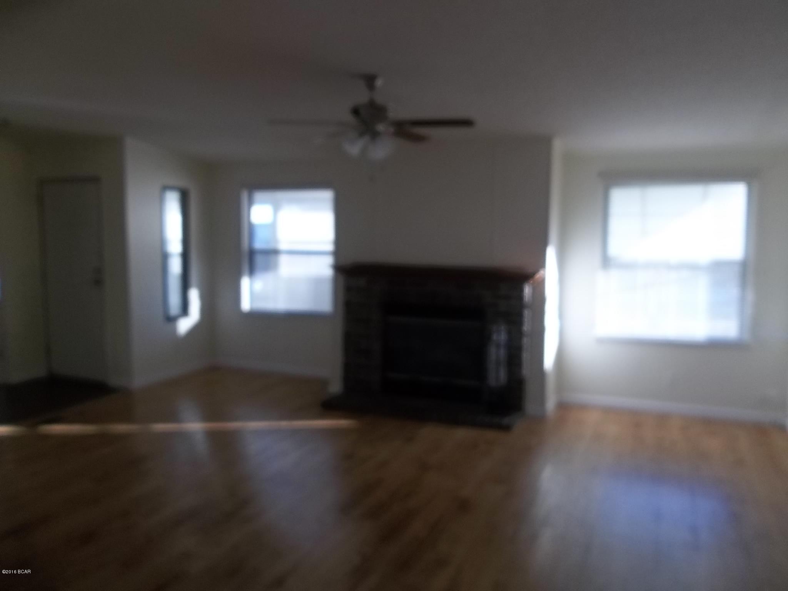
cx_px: 394
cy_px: 296
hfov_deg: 65.3
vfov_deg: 51.4
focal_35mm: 27
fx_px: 615
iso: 80
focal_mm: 4.9
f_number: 3.5
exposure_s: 1/40
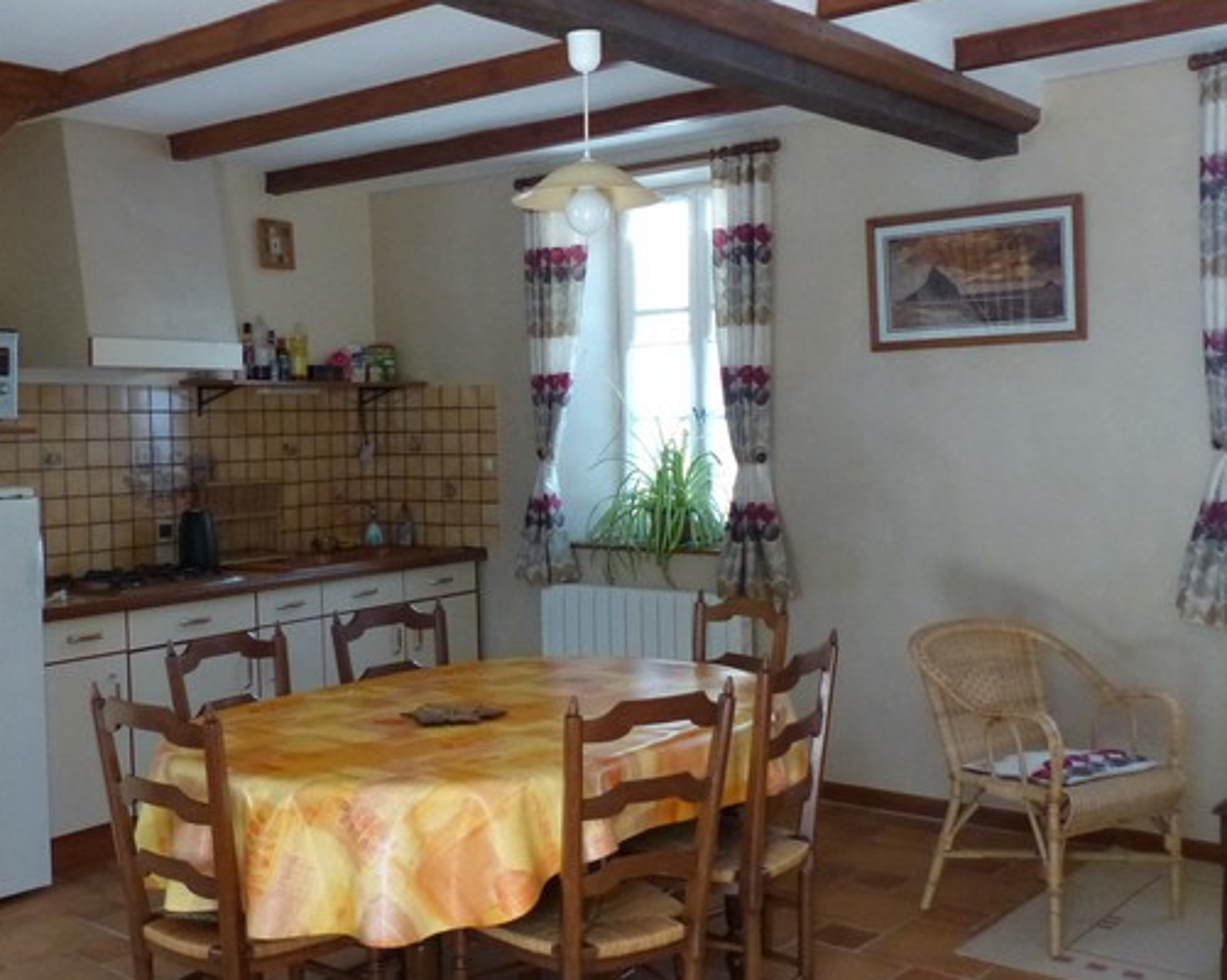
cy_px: 512
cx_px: 512
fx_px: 1415
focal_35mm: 39
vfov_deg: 38.2
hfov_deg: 46.7
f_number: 2.8
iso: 400
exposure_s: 1/50
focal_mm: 4.5
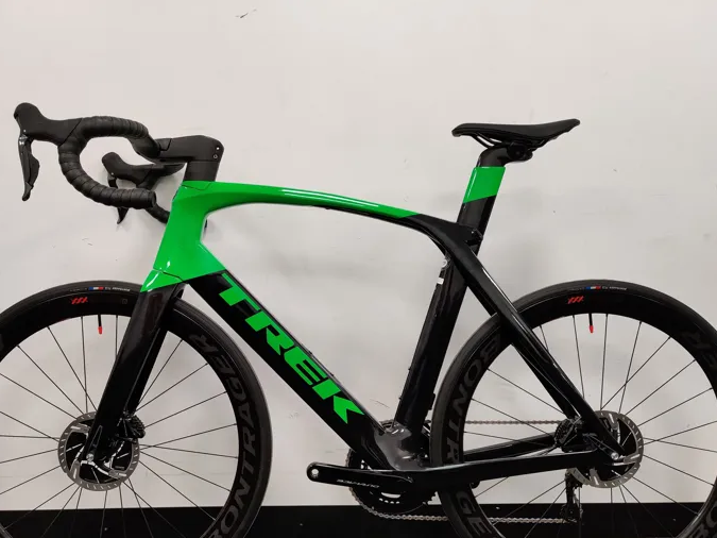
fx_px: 663
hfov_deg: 56.8
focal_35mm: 32
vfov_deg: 44.0
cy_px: 317
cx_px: 344
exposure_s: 1/50
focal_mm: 4.75
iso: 200
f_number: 1.65
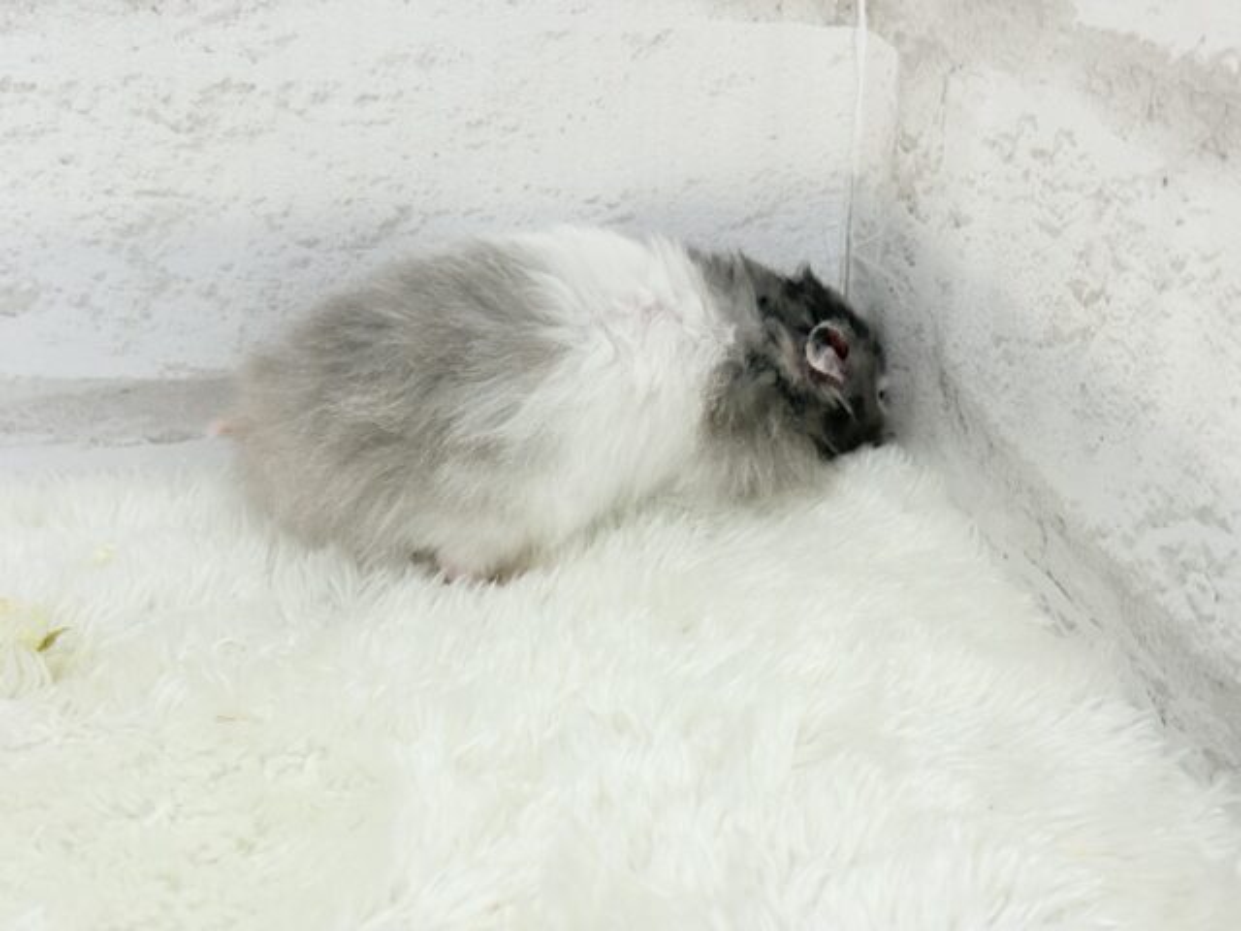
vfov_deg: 28.0
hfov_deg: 36.8
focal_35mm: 52
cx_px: 620
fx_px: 1864
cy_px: 466
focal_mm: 5.96
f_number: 1.6
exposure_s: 1/100
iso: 64
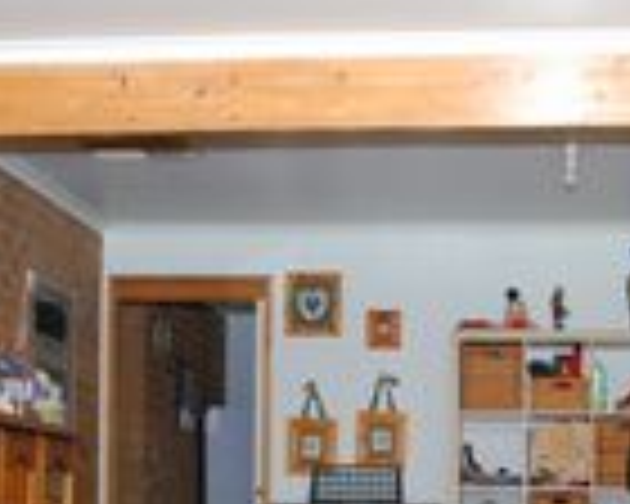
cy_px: 502
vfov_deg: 17.6
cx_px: 441
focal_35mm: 85
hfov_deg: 22.4
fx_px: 1585
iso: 400
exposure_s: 1/60
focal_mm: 18
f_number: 4
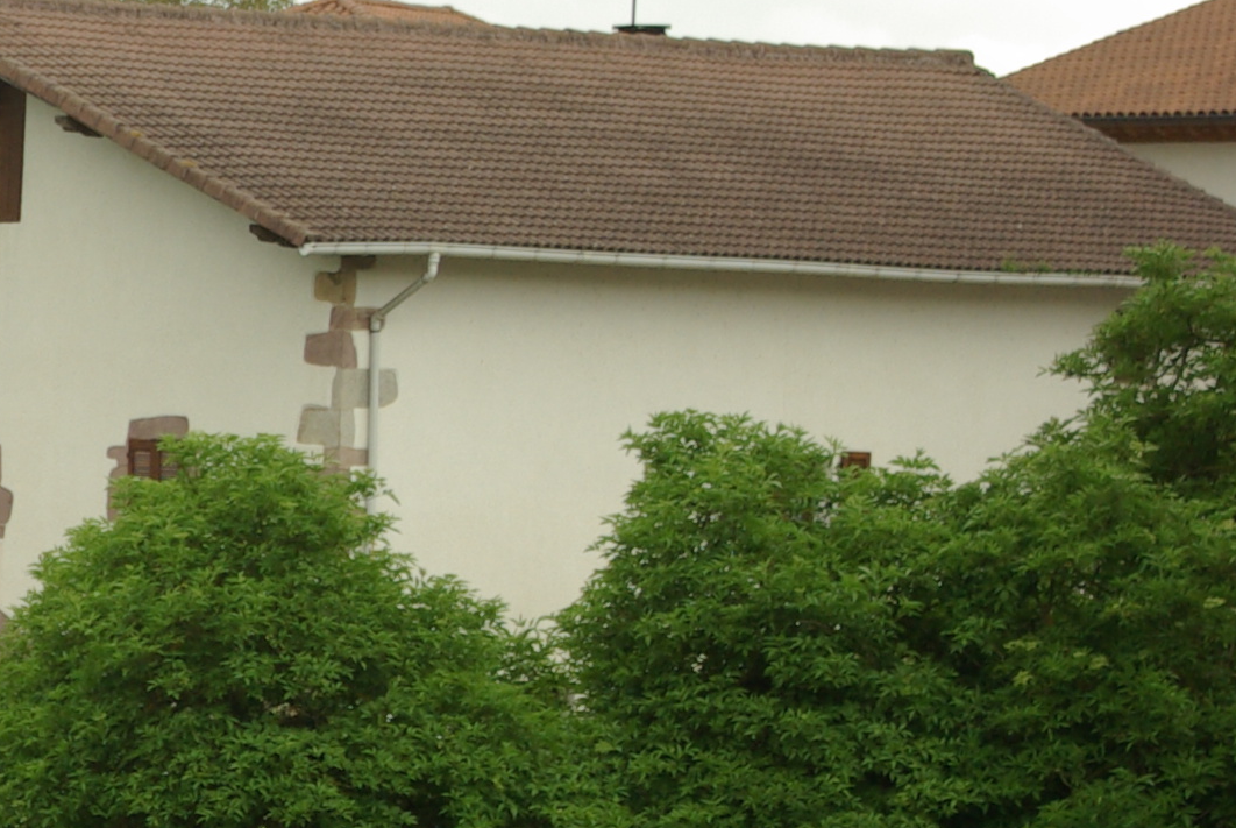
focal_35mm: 301
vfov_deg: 4.6
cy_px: 413
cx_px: -986
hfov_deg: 6.7
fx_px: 10341
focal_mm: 55
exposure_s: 1/180
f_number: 5.6
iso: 200
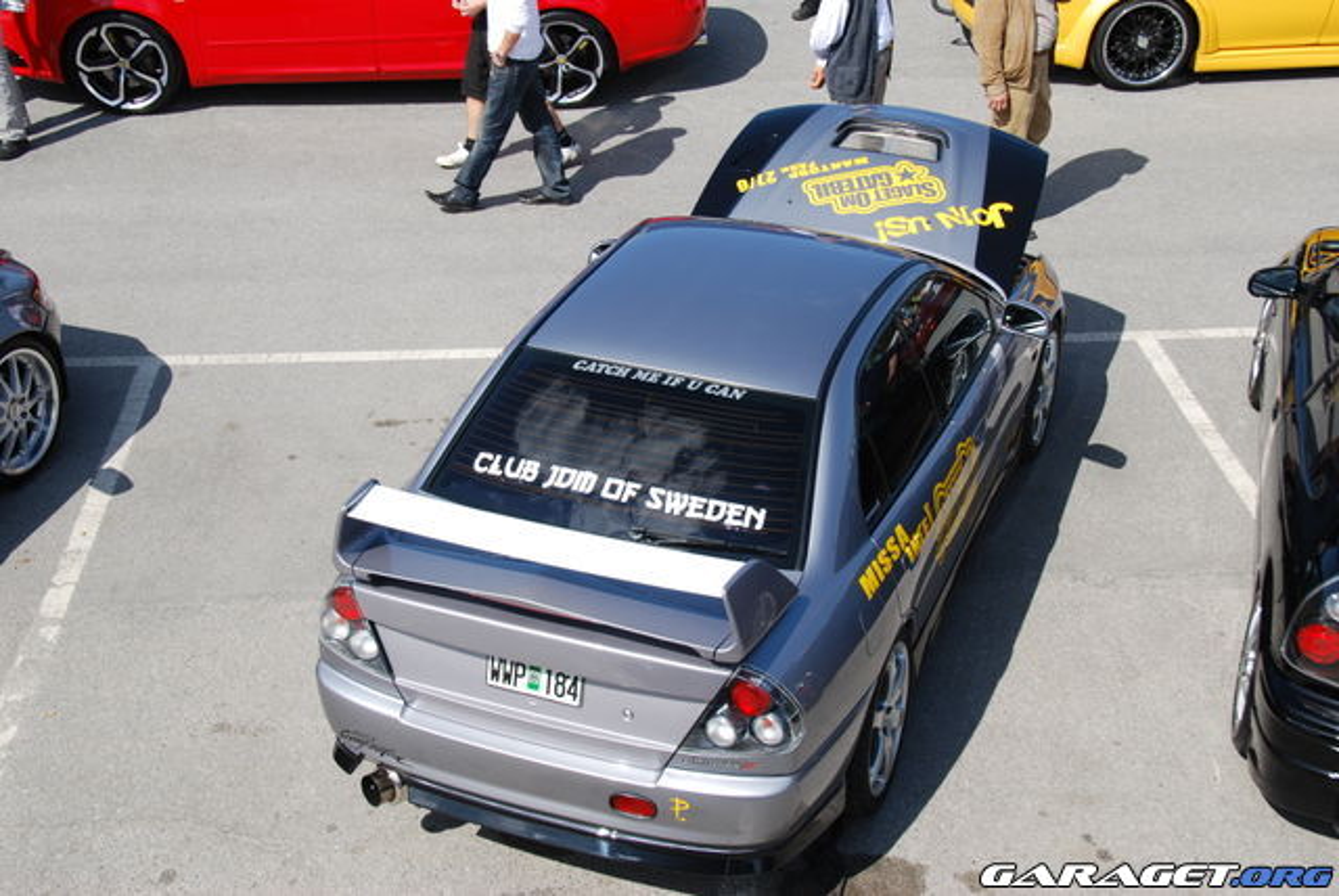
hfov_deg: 38.8
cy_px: 448
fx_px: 1899
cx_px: 670
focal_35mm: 51
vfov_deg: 26.5
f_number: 8
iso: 100
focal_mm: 34
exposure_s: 1/250
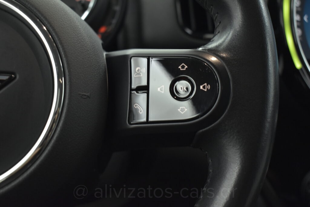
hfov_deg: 42.3
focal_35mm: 46
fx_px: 401
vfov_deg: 29.0
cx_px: 155
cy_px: 104
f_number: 4.2
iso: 1600
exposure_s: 1/50
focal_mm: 31
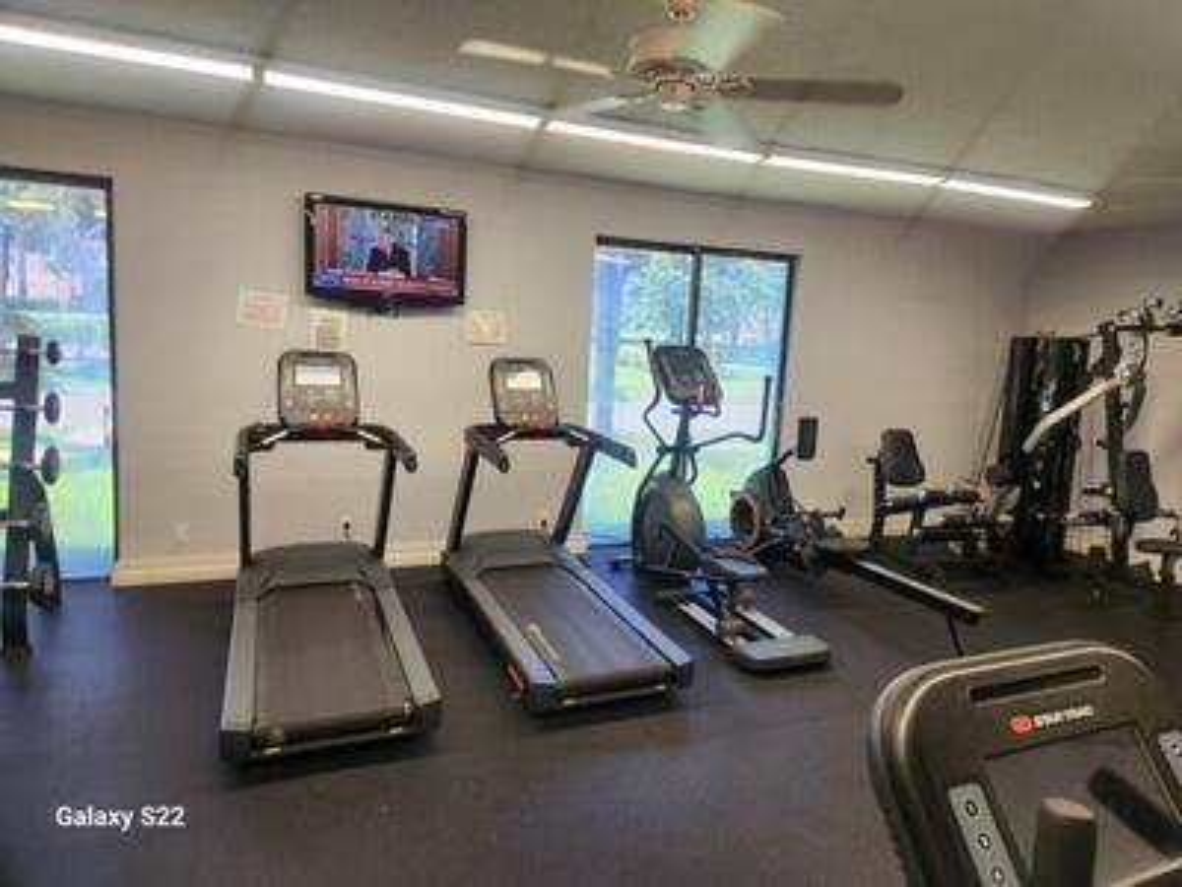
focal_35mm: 23
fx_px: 785
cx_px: 591
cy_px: 444
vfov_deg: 58.9
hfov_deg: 73.9
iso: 80
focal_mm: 5.4
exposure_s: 1/120
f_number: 1.8
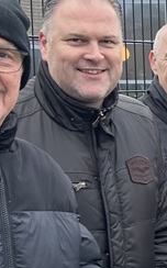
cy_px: 169
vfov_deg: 18.3
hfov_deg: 10.4
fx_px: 832
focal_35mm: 114
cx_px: 352
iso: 40
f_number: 1.5
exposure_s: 1/236
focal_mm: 5.7
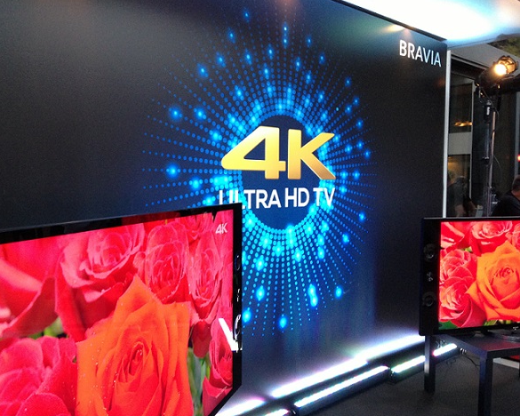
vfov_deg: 42.2
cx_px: 238
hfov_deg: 51.5
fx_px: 539
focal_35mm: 35
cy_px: 210
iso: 250
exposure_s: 1/20
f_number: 2.4
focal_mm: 4.13
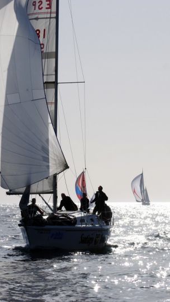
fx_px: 1320
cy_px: 151
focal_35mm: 165
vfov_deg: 13.0
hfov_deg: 7.4
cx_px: 80
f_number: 8
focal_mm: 70
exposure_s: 1/1000
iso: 100
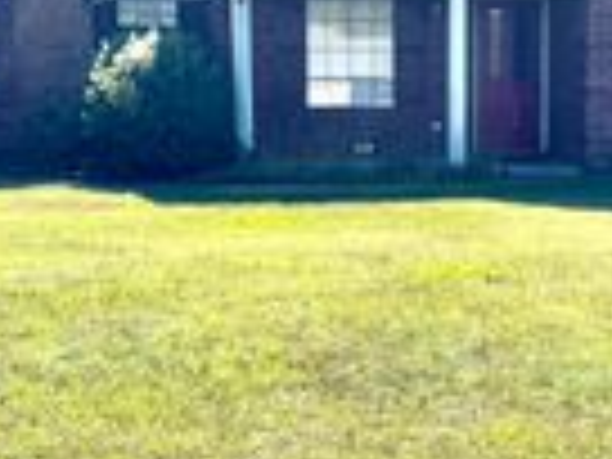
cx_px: 414
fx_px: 1556
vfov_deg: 16.8
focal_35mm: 88
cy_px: 277
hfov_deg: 22.2
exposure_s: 1/2907
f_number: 1.78
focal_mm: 6.76
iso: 80
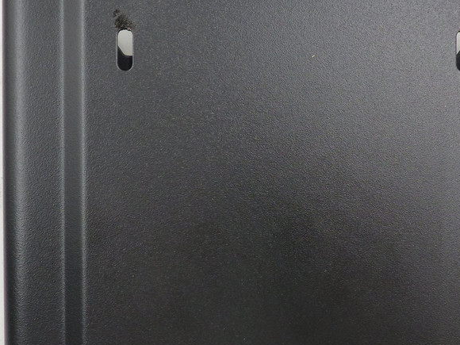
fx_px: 611
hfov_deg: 41.0
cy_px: 216
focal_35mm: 46
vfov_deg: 31.4
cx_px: 284
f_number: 2.8
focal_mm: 4.5
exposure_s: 1/80
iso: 160
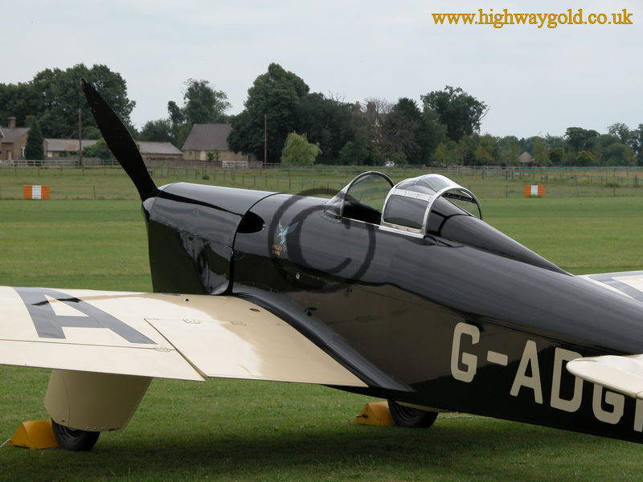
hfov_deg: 15.8
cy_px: 241
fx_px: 2322
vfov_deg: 11.9
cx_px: 322
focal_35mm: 125
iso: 100
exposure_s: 1/413
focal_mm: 31.9
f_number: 5.4
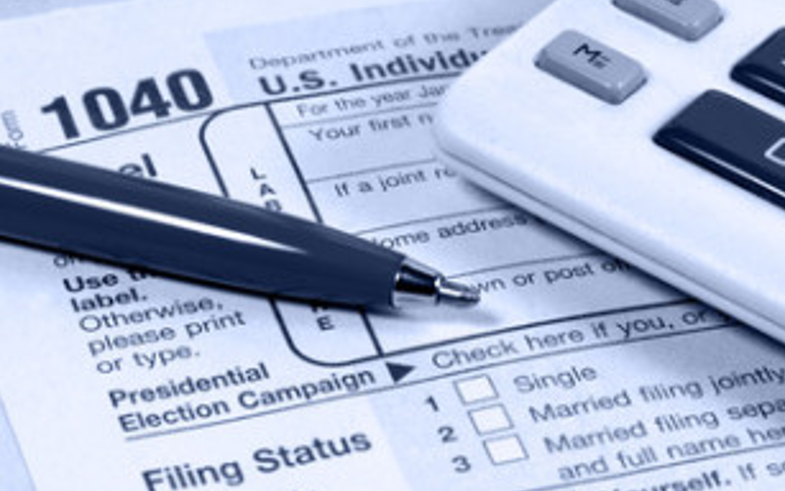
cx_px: 390
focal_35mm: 400
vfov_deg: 3.3
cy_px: 166
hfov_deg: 5.3
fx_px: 8559
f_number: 16
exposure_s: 1/13
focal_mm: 200
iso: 100
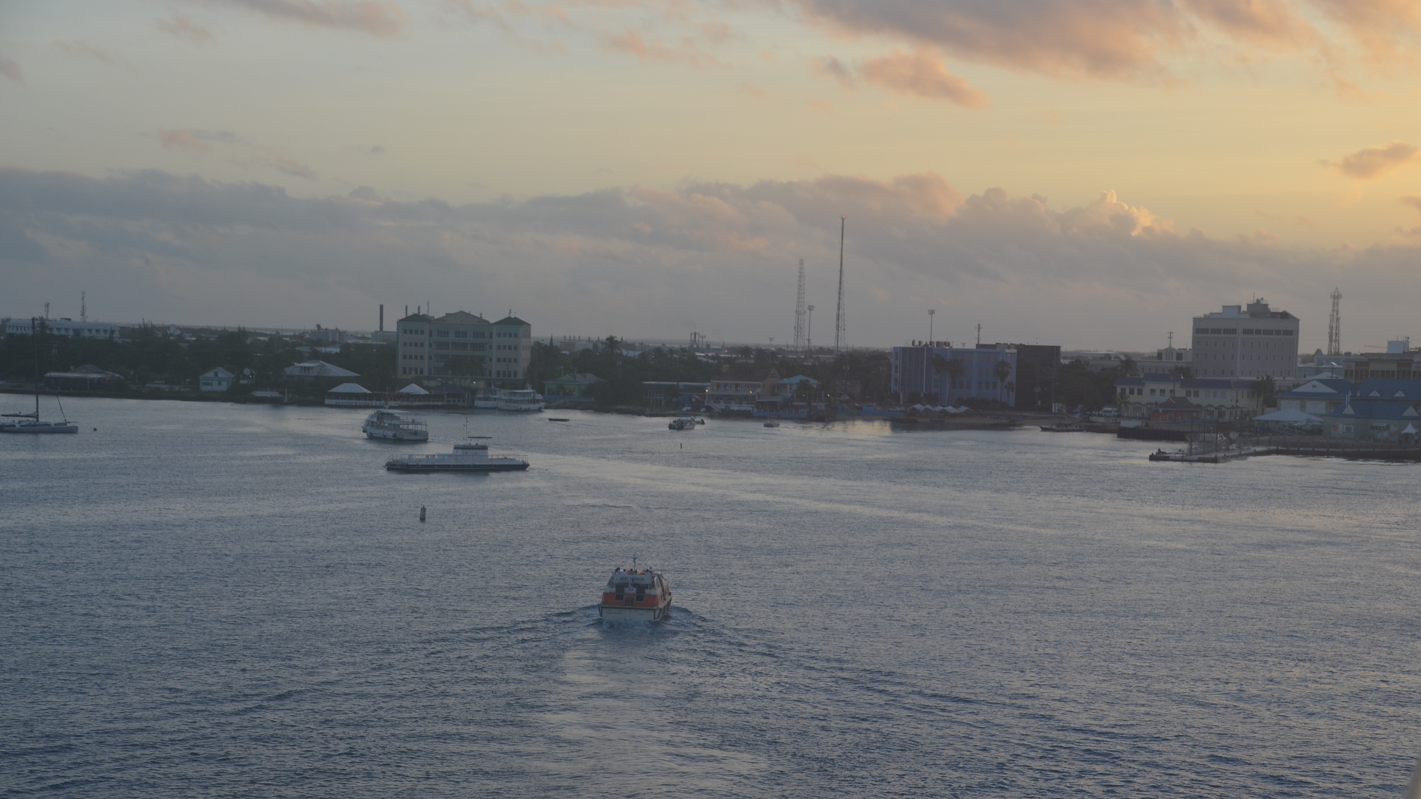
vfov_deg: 16.5
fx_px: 2751
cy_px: 461
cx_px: 712
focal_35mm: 73
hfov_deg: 29.0
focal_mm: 46
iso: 200
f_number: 8
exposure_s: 1/250
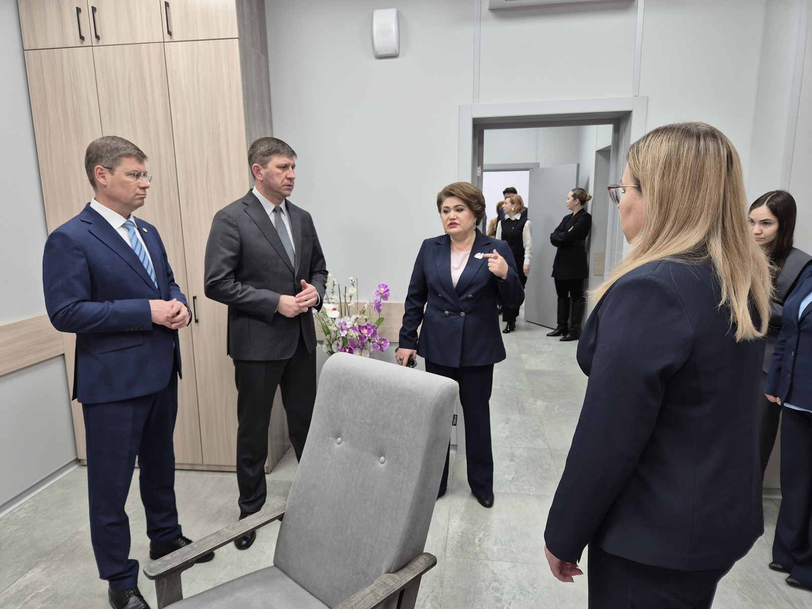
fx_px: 540
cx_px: 406
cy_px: 304
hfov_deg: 73.9
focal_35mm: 23
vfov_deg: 58.9
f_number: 1.8
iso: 125
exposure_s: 1/100
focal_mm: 5.4
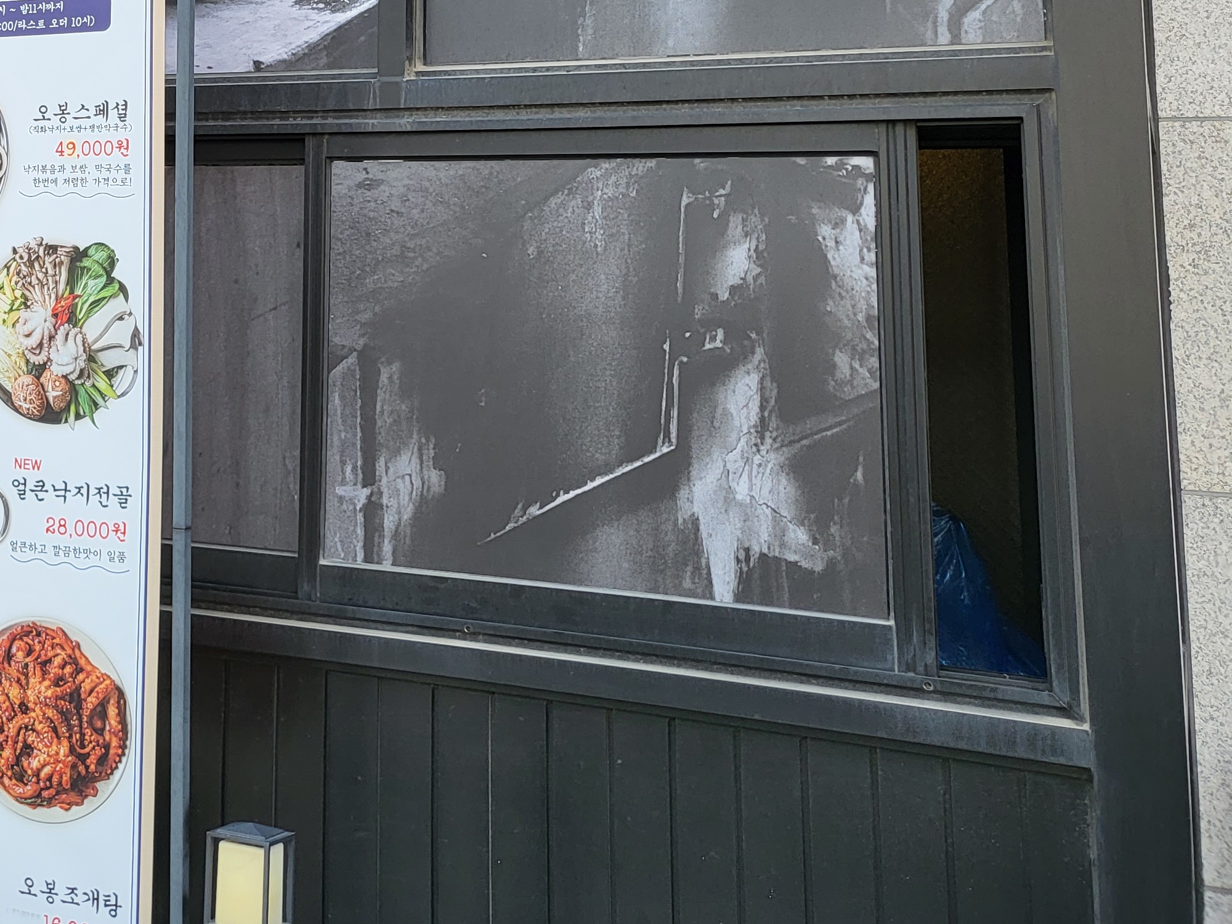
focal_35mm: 52
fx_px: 1851
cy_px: 4
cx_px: 41
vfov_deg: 26.6
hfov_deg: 34.0
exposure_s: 1/571
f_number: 1.8
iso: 50
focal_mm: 4.25
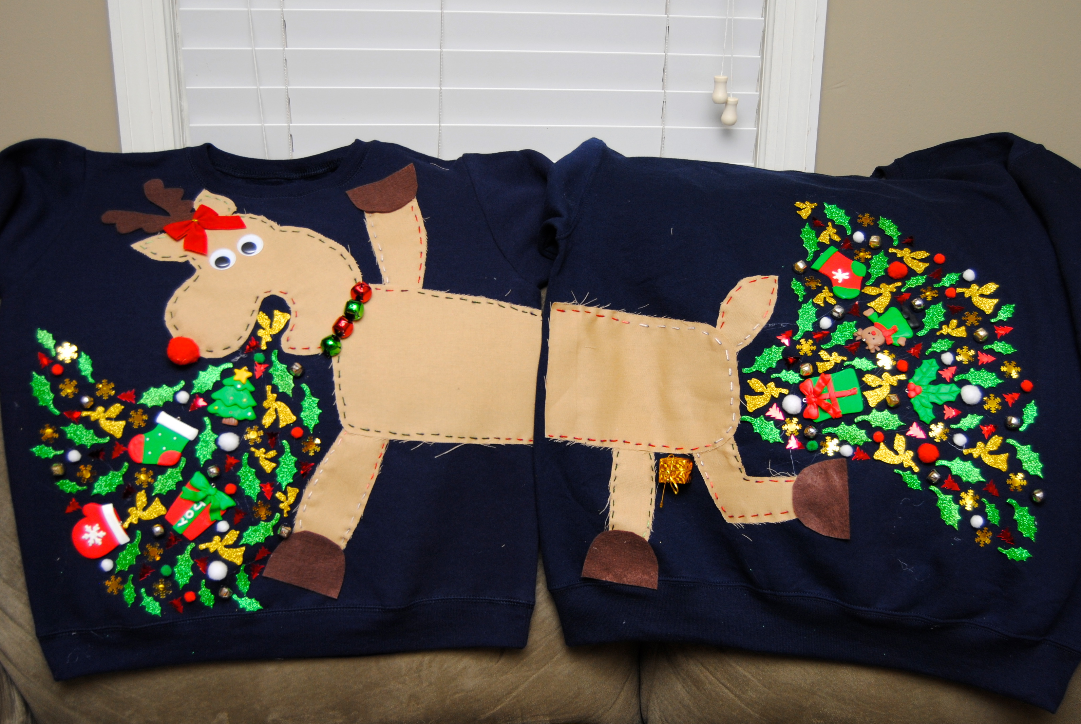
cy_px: 362
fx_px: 1082
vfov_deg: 37.0
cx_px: 540
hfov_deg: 53.1
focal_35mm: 36
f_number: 4
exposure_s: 1/60
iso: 200
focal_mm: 24
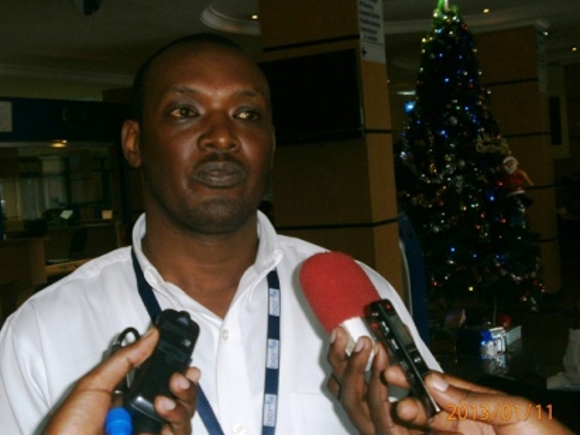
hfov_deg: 34.3
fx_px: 938
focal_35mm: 56
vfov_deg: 26.1
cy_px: 203
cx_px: 244
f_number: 3.8
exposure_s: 1/40
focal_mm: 8.1
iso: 125
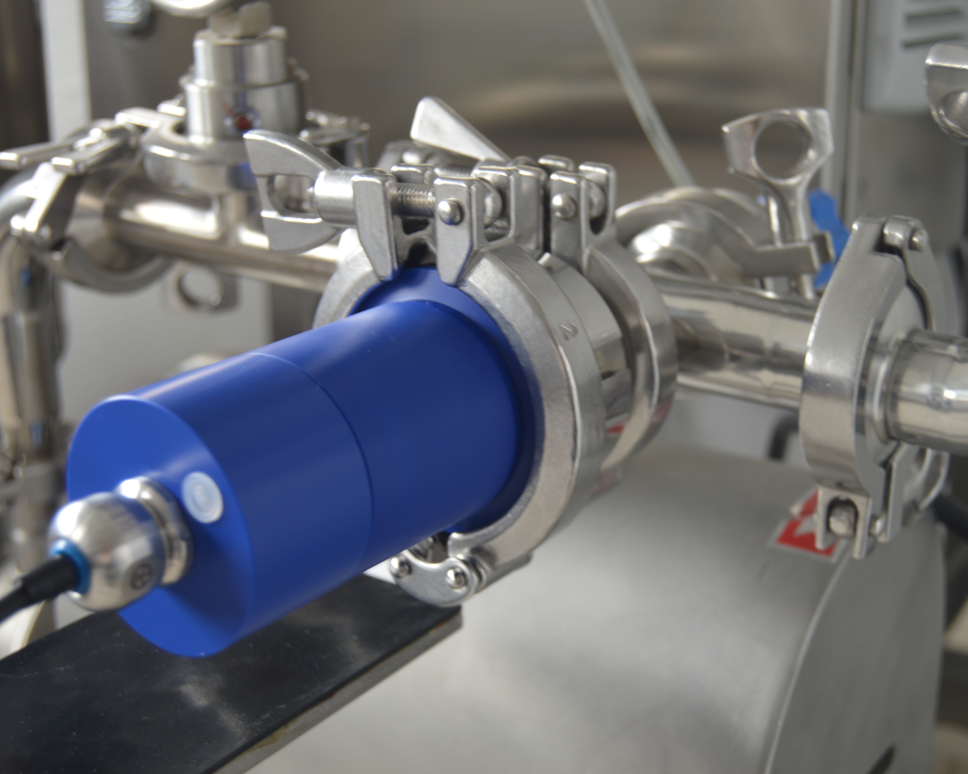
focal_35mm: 53
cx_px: 516
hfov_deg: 35.6
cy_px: 387
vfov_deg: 28.8
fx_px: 1506
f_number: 4.2
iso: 100
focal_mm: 31
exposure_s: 1/10
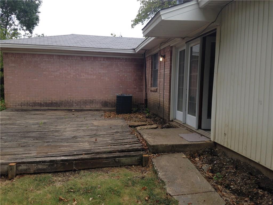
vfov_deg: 42.9
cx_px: 136
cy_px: 102
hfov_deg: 55.4
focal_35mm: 33
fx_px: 260
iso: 50
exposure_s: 1/834
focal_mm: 4.12
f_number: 2.4
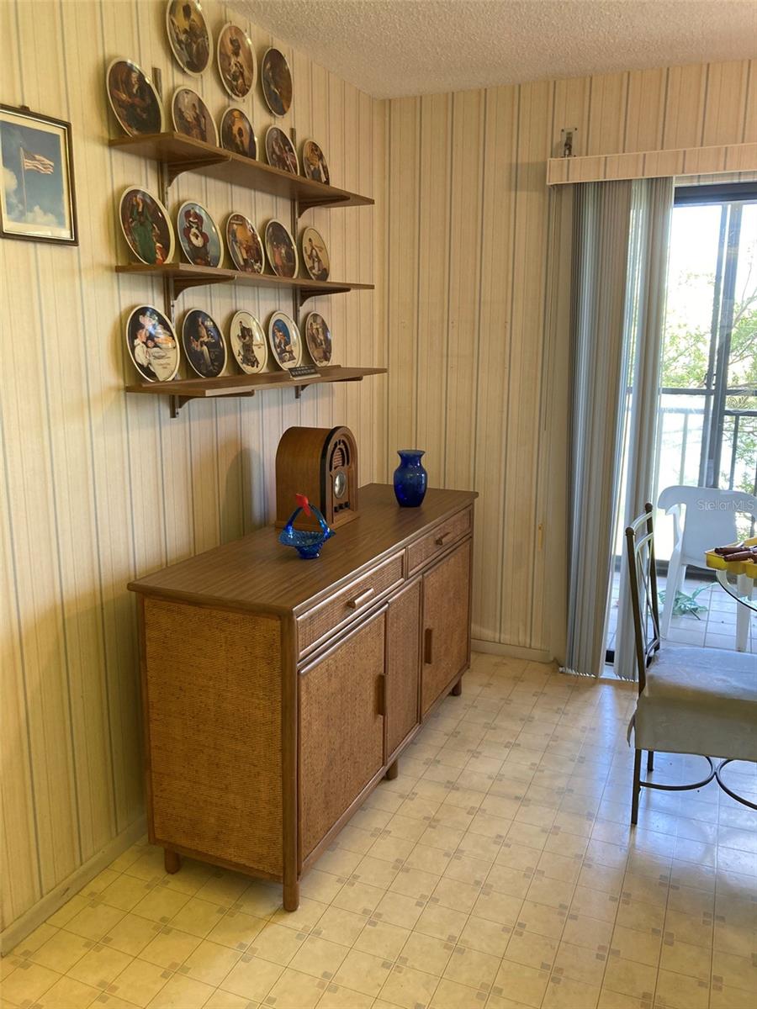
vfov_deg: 63.4
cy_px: 504
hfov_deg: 49.7
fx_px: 816
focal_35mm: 28
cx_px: 378
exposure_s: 1/60
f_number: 1.8
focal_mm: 3.99
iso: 80
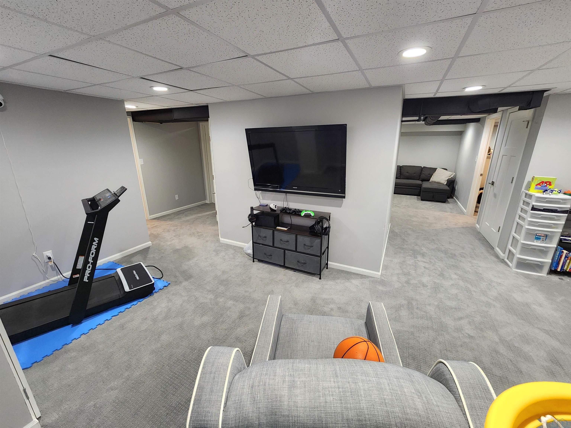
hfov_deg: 106.2
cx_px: 286
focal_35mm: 13
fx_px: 214
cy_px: 214
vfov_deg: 89.9
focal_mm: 2.2
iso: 320
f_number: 2.2
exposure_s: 1/60.2
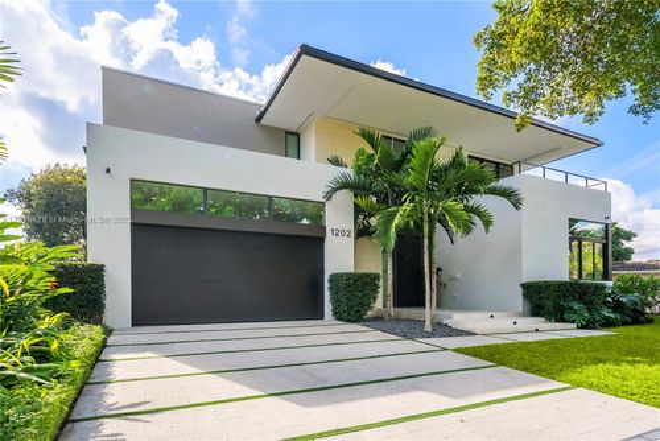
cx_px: 330
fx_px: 293
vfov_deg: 73.8
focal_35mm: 16
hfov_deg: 96.7
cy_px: 220
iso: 100
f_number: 8
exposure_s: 1/125
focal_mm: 16
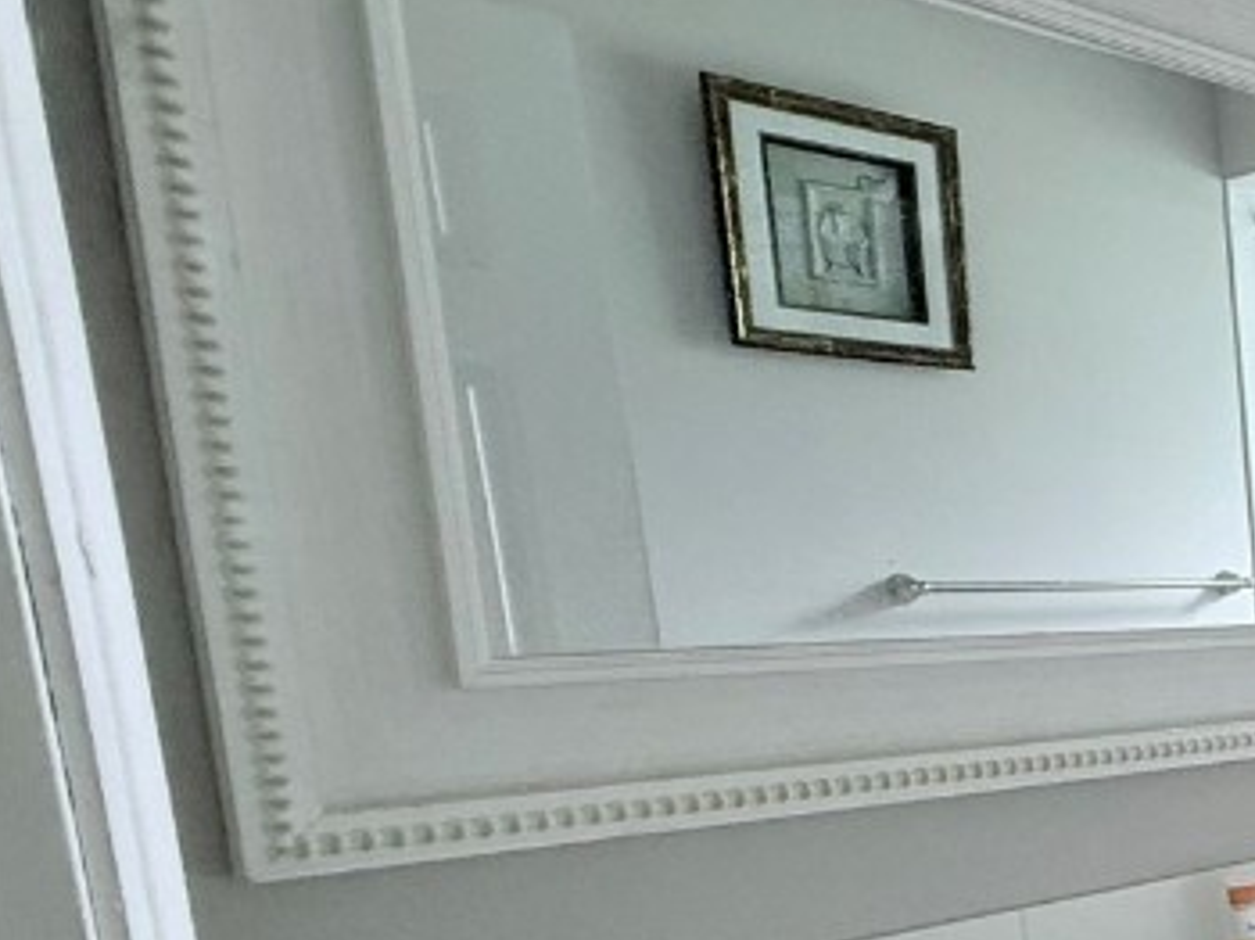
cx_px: 1818
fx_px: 1485
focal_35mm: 41
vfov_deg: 33.9
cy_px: 775
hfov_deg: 30.0
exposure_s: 1/97
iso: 320
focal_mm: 2.22
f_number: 2.2
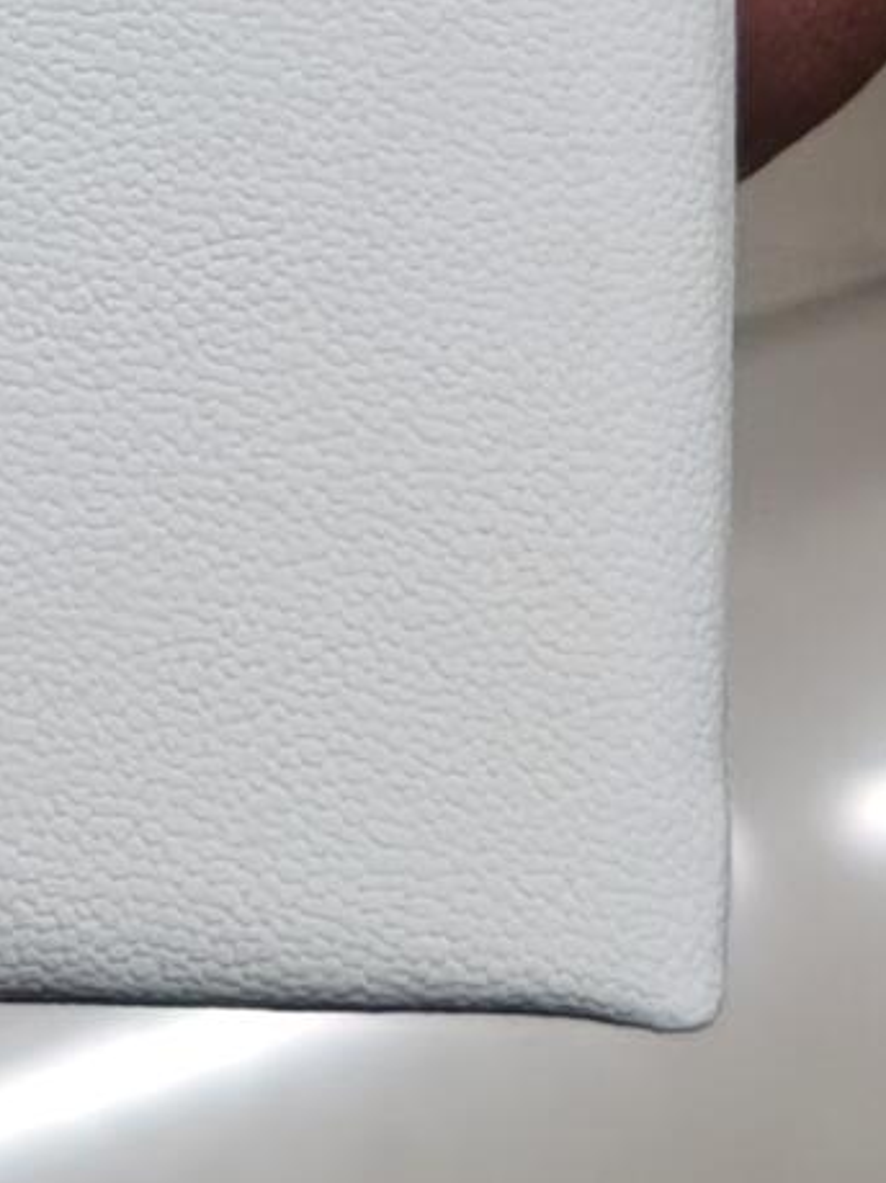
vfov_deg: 9.4
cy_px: -923
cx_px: -659
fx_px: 6829
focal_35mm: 200
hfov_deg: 7.2
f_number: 1.88
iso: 511
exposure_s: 1/100
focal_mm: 4.84
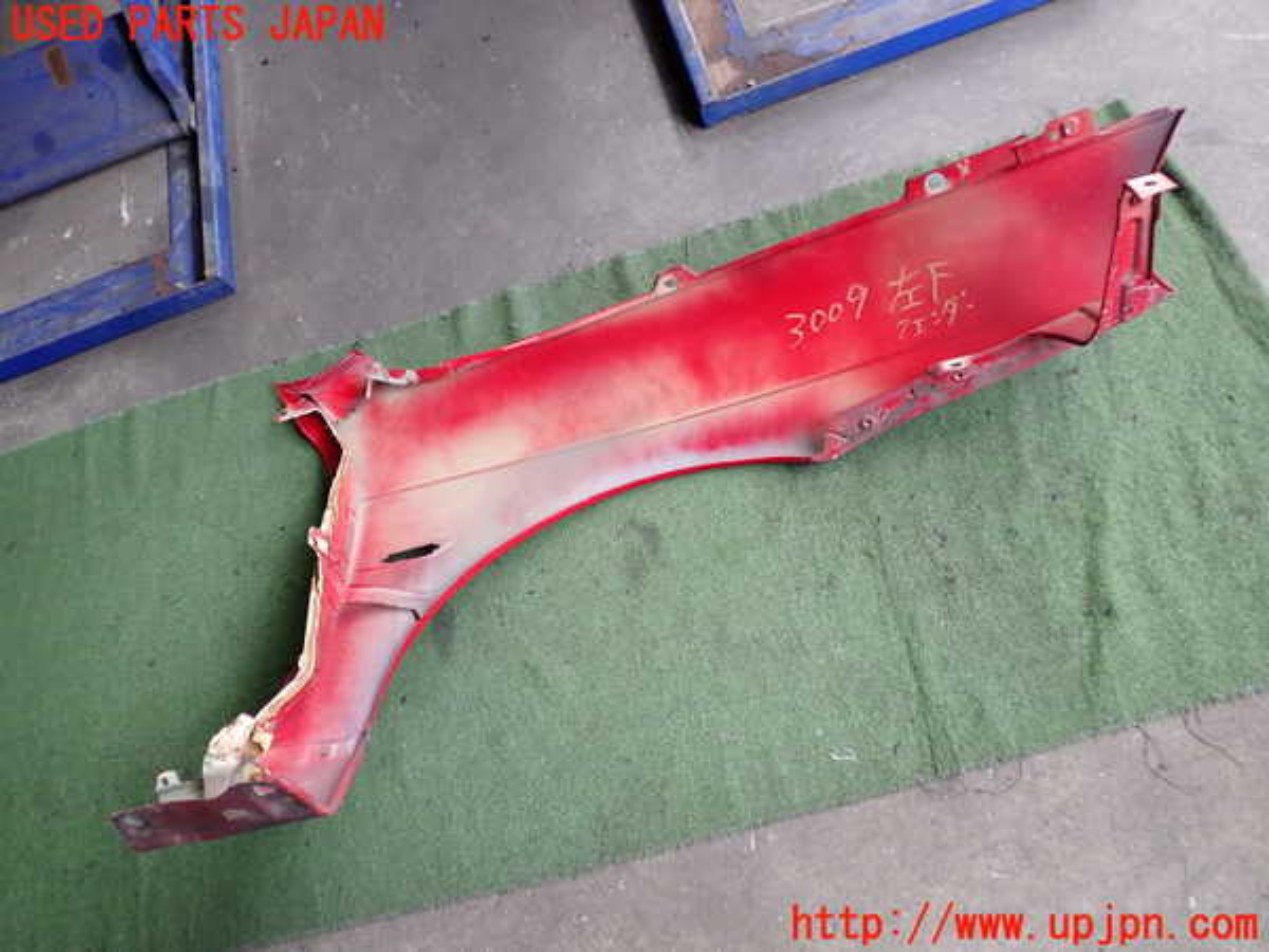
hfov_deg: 60.0
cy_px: 476
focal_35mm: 30
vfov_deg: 46.8
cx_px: 634
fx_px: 1100
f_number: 2.3
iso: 200
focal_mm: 5.4
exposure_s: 1/125
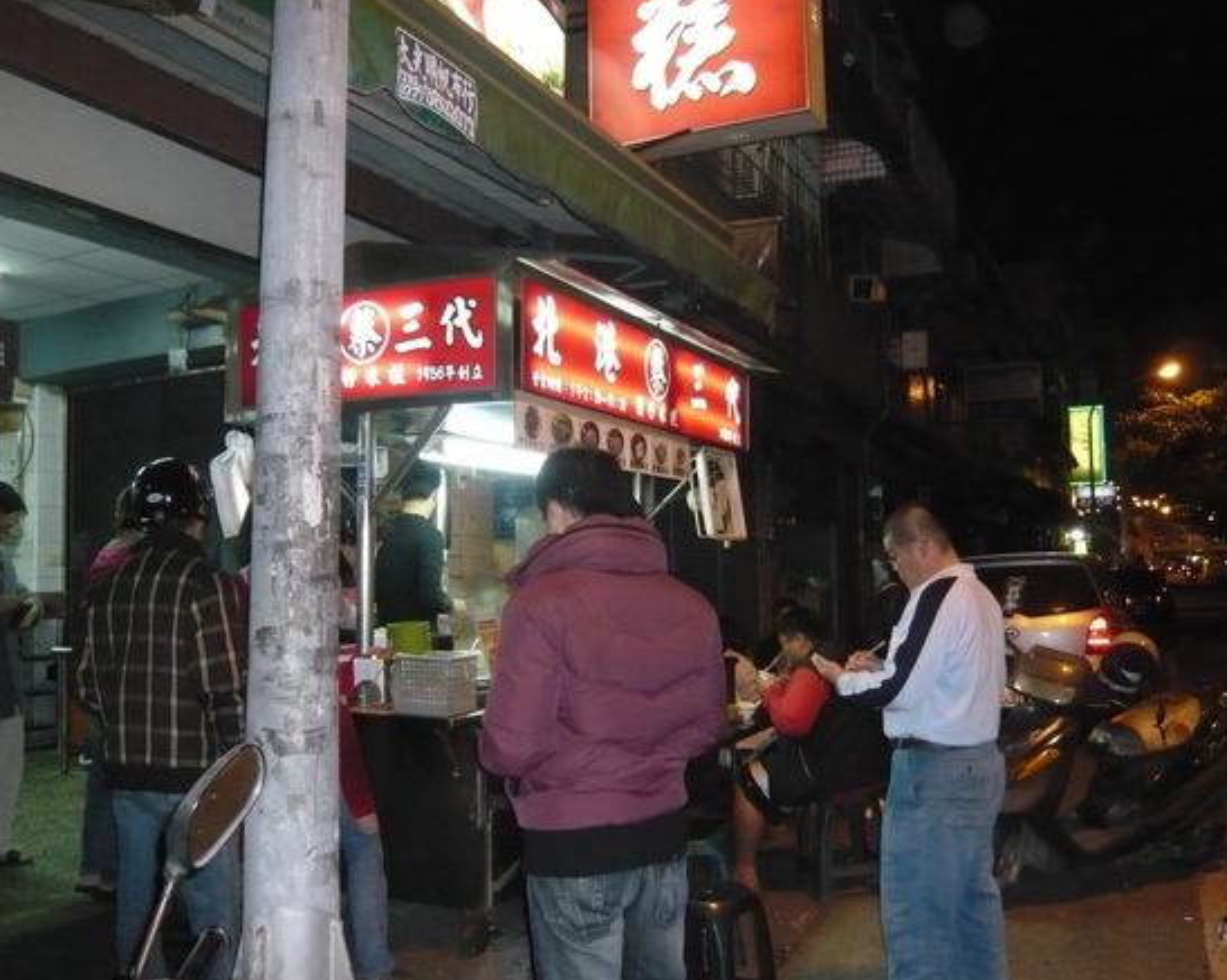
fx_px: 1089
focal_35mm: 30
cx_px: 655
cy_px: 496
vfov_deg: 48.5
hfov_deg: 58.7
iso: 400
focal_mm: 4.6
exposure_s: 1/30
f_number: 2.8
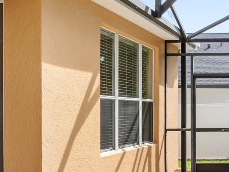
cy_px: 115
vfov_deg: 25.1
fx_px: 384
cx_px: 292
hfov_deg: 27.9
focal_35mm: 58
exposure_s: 1/160
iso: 640
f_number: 9
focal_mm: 10
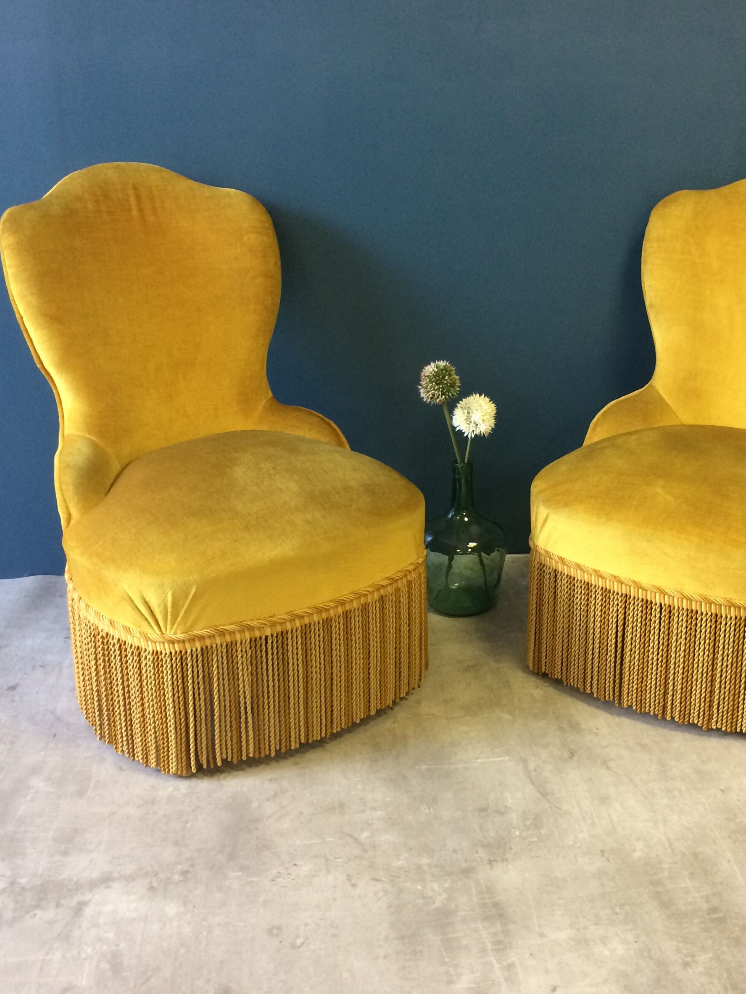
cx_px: 462
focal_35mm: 40
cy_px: 427
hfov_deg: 35.8
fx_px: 1149
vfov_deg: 46.7
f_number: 2.2
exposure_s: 1/33
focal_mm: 4.15
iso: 160
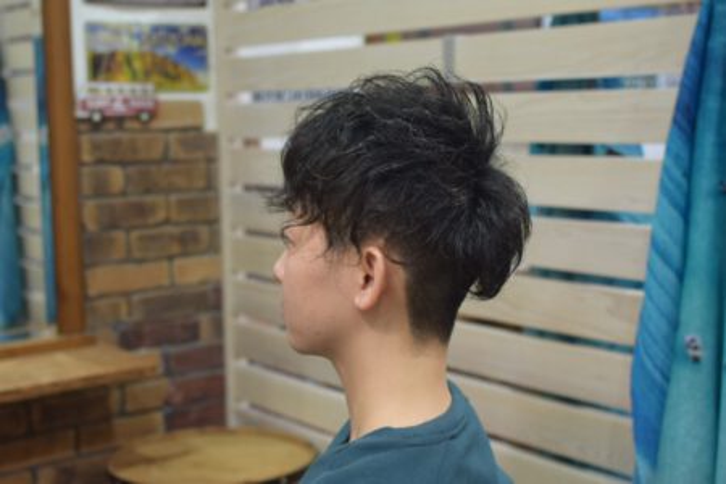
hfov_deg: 37.9
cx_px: 363
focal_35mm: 52
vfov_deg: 25.8
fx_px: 1059
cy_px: 242
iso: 1000
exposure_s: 1/60
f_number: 2.8
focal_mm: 35
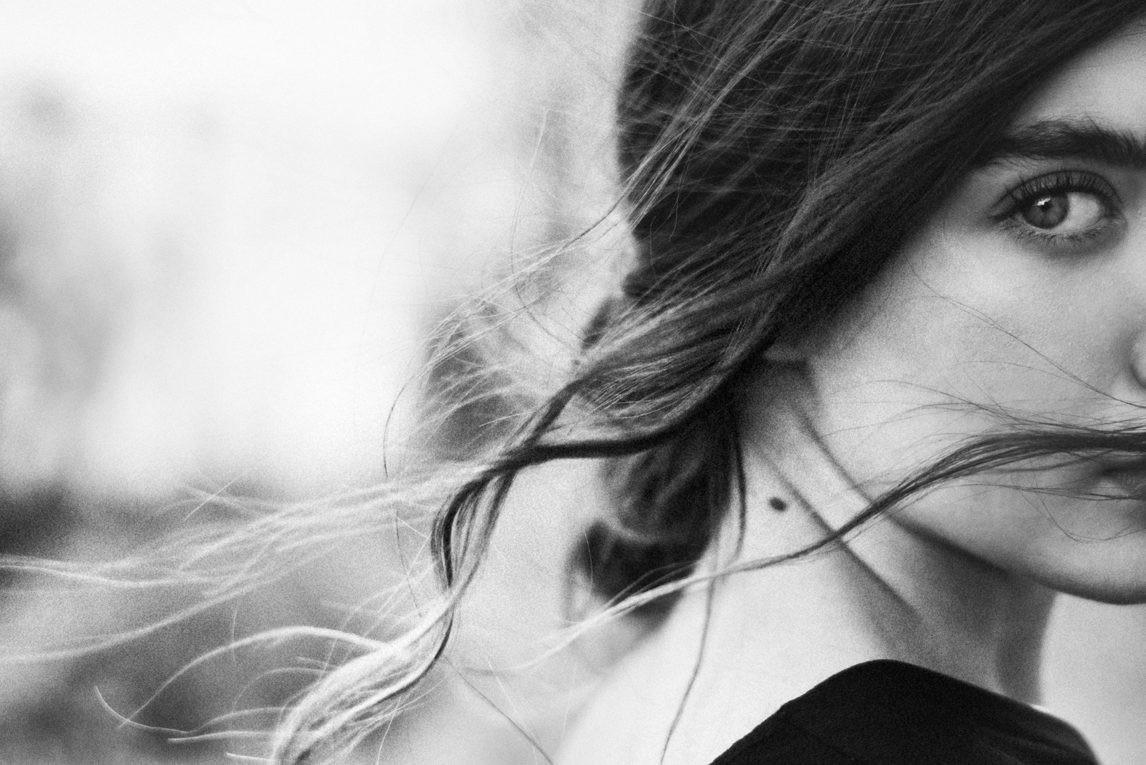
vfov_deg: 18.0
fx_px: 2420
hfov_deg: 26.5
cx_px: 758
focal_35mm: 76
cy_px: 412
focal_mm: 50
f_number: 1.8
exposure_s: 1/2500
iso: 640
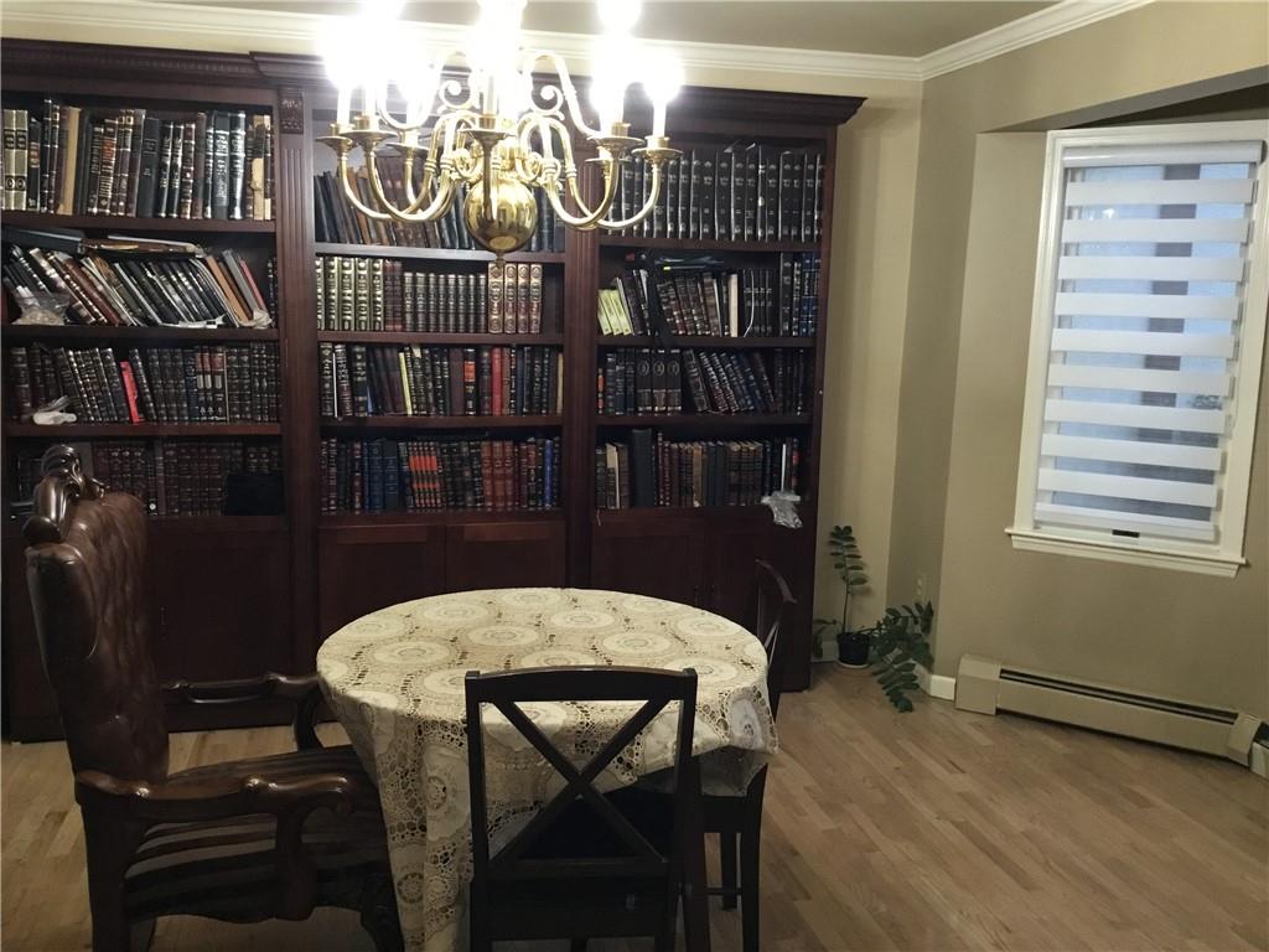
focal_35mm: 31
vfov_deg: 45.4
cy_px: 476
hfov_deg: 58.4
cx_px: 634
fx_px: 1136
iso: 125
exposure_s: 1/30
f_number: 2.4
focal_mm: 3.3
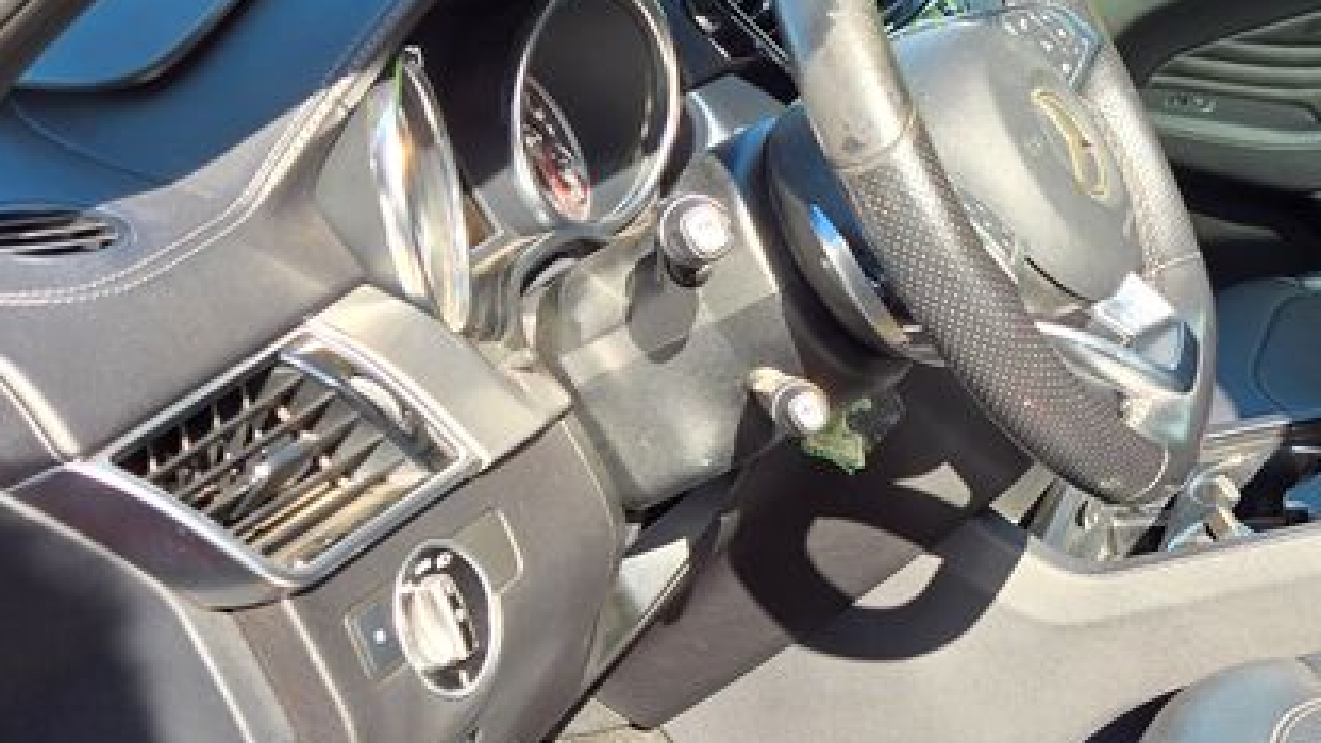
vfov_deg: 19.4
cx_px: 1270
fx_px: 2172
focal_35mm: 62
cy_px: 399
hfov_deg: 31.7
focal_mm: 5.4
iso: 80
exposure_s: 1/673
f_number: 1.8
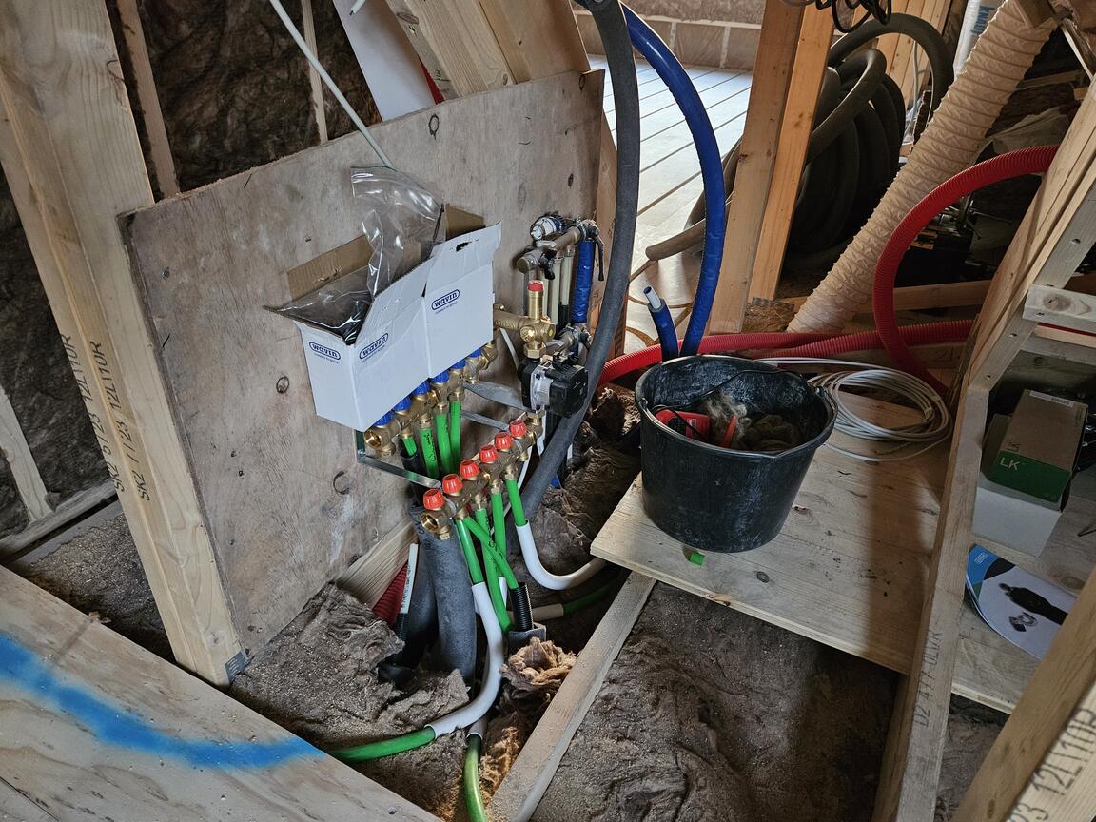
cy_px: 411
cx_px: 548
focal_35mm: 23
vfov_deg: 58.9
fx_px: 728
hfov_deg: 73.9
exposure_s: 1/25
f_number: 1.8
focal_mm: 5.4
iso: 800
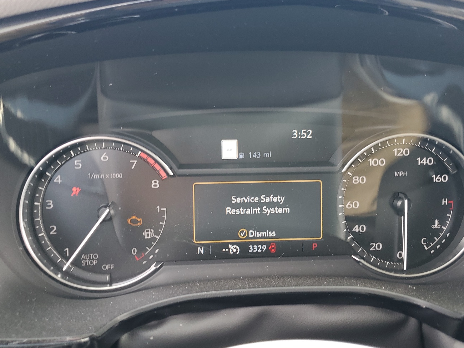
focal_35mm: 32
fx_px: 429
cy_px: 182
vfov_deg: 44.1
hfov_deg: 56.8
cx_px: 236
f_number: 1.5
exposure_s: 1/60.2
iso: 54
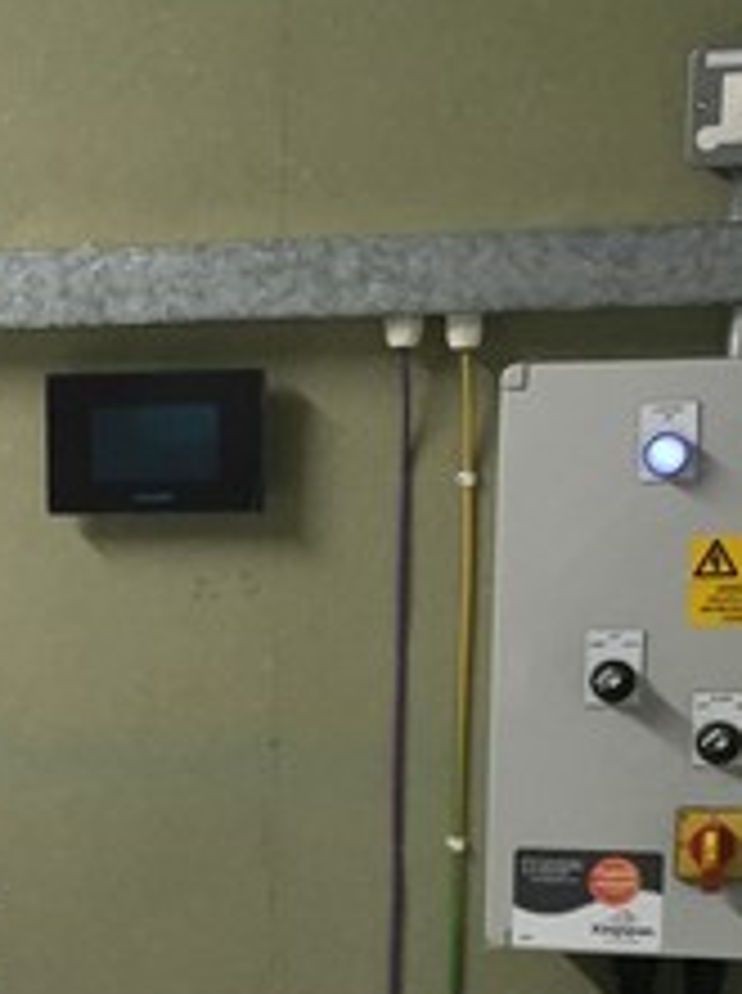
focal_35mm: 101
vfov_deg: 19.0
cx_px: -207
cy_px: 990
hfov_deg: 14.1
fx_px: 2895
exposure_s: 1/33
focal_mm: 4.15
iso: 64
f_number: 2.2
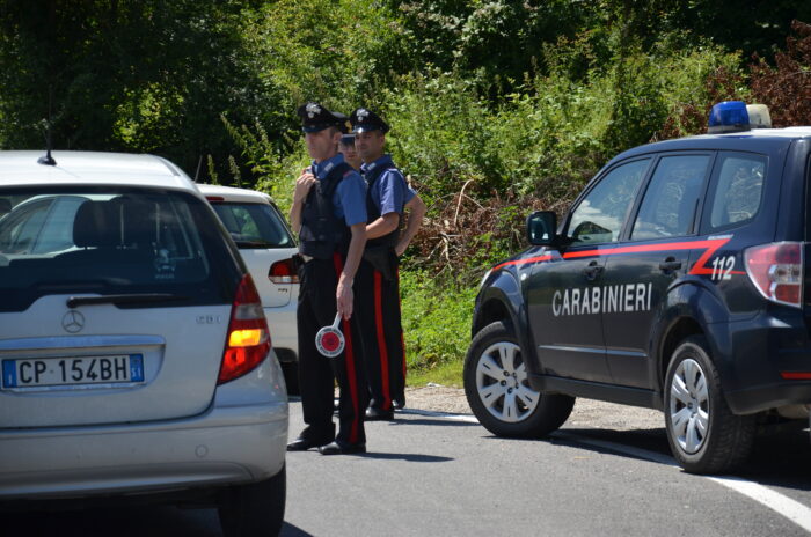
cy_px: 268
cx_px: 406
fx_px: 3542
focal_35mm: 158
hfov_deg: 13.1
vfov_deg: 8.7
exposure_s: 1/1250
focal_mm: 105
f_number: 5.6
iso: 400
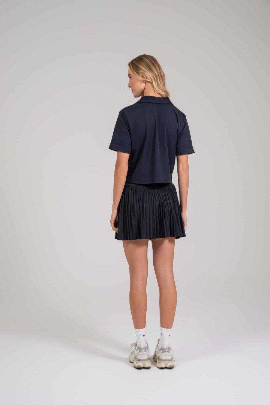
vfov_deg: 20.4
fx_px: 1125
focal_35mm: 100
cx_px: 135
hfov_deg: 13.7
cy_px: 202
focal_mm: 100
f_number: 11
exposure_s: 1/100
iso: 200
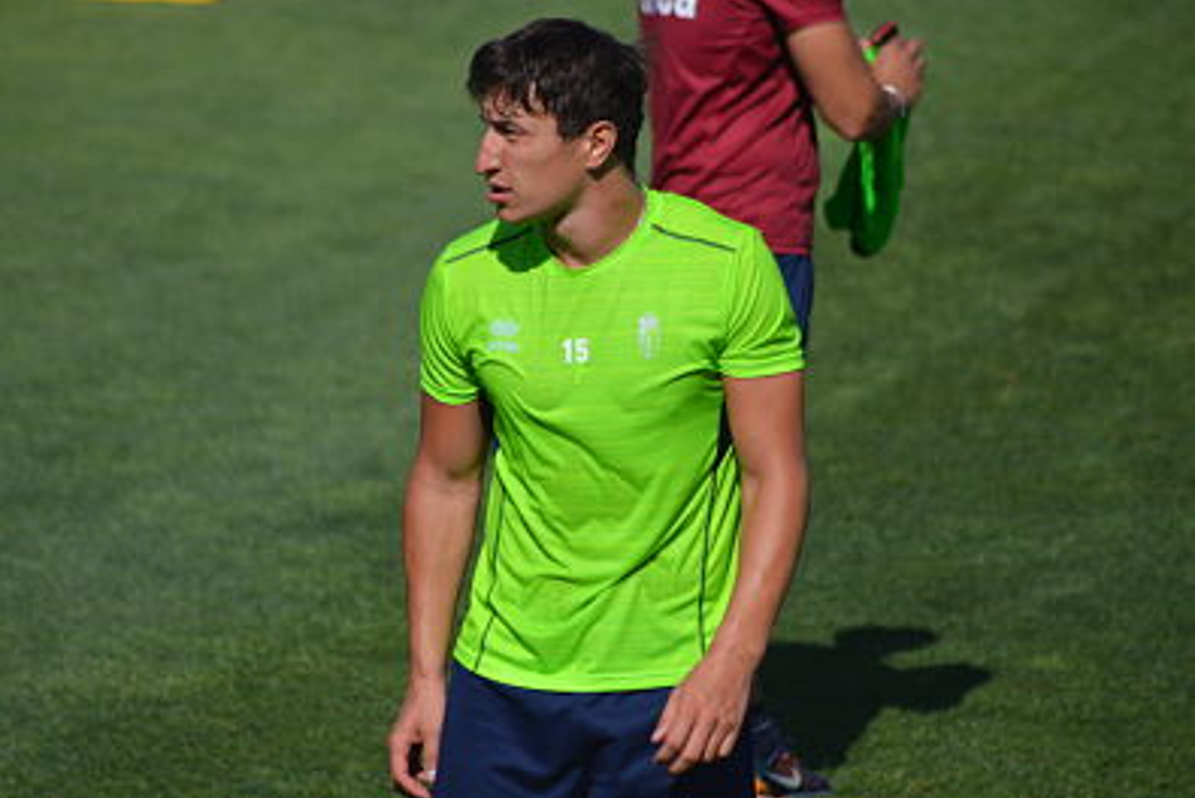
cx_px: 596
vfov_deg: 3.0
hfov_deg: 4.5
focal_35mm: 455
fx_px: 15114
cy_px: 399
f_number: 5.6
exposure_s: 1/2000
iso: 250
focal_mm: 300
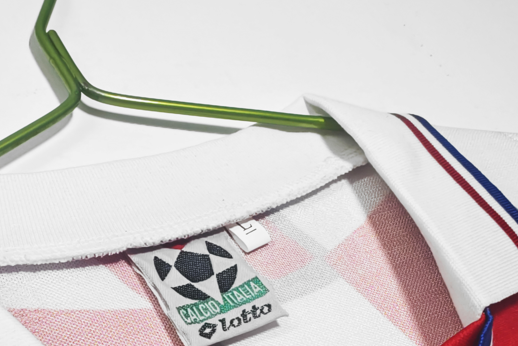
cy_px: 312
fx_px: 705
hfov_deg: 39.3
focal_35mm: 49
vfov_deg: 26.6
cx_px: 131
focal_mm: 2.59
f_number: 2.2
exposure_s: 1/50
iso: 140
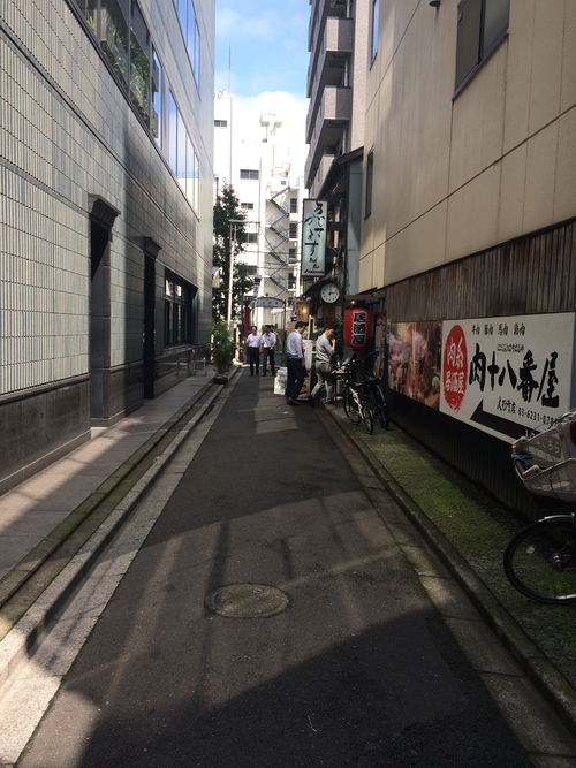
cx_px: 288
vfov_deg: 61.7
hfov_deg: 48.2
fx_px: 644
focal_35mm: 29
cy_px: 384
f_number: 2.2
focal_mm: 4.15
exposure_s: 1/789
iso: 32
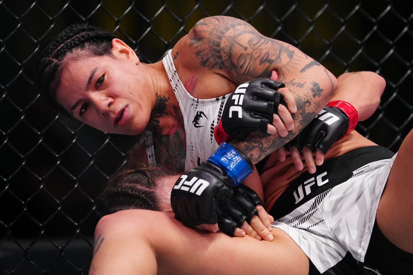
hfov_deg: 6.3
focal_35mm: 326
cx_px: 196
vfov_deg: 4.2
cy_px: 134
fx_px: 3740
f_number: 2.8
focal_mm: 200
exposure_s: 1/640
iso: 2500
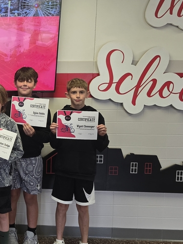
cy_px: 118
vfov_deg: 40.4
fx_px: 331
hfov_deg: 26.6
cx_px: -48
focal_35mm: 47
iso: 200
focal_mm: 6.3
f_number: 1.7
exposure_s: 1/120
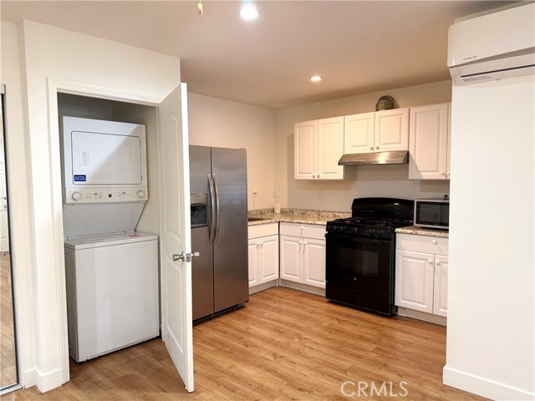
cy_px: 200
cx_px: 268
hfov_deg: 71.6
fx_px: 371
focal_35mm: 24
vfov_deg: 56.8
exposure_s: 1/60
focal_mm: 6.76
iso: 200
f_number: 1.78
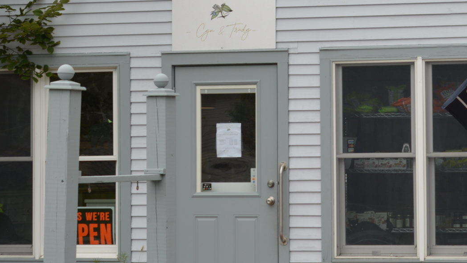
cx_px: 389
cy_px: 45
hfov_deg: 13.9
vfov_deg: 7.9
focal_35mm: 154
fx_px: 1907
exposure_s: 1/160
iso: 100
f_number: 6.3
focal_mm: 40
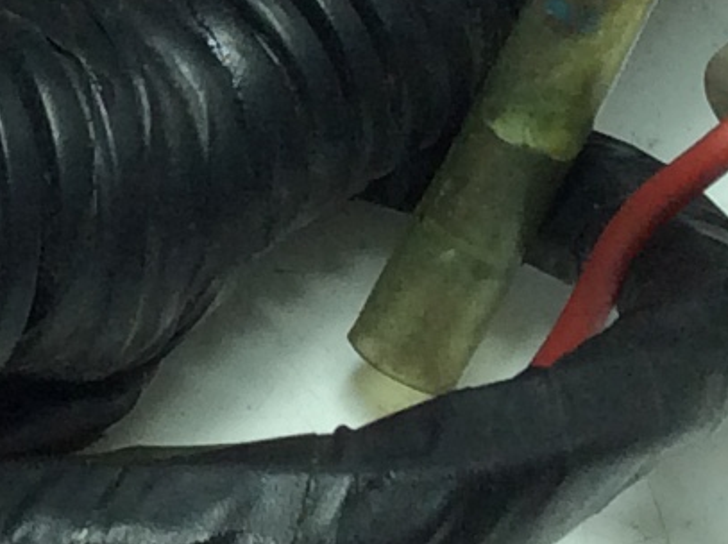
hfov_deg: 9.3
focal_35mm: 204
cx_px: -551
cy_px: -154
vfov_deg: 7.2
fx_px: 4284
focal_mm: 3.3
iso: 32
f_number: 2.4
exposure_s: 1/270
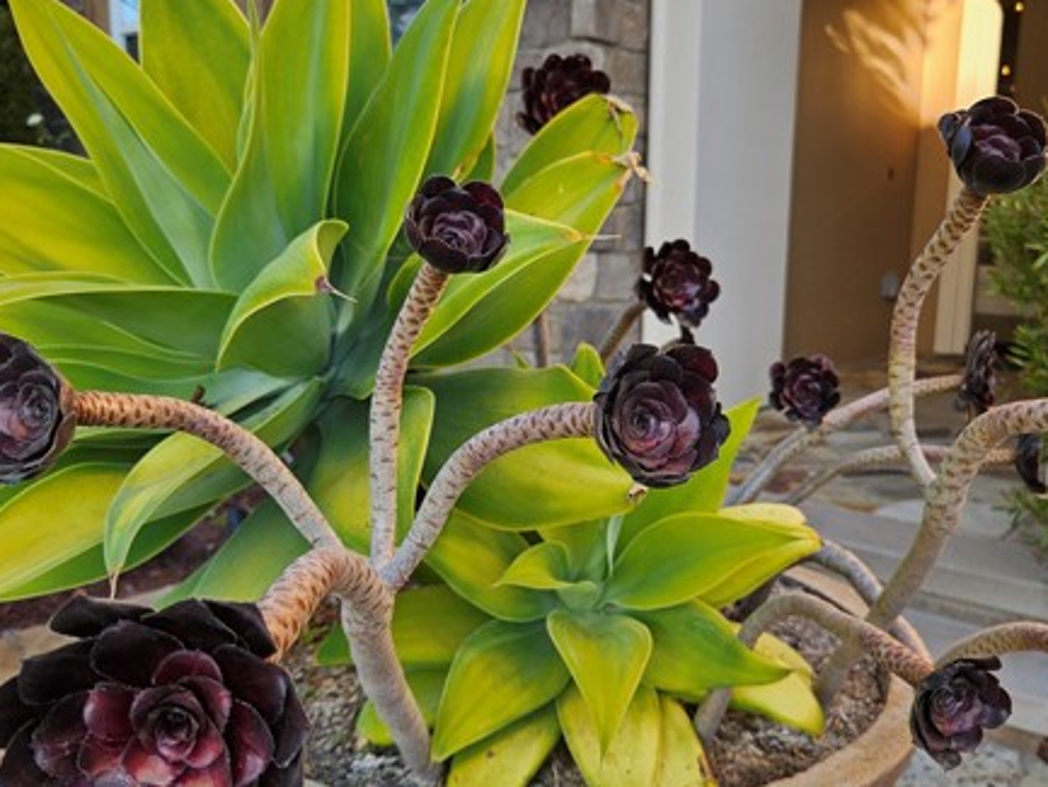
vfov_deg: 41.8
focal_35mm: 34
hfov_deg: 53.9
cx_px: 569
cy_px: 402
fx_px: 1030
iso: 40
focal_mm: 5.4
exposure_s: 1/247
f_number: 1.8
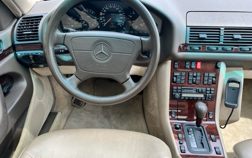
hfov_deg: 66.5
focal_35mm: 28
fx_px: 192
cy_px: 76
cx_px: 126
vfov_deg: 44.5
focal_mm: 5.7
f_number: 1.5
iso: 50
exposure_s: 1/268
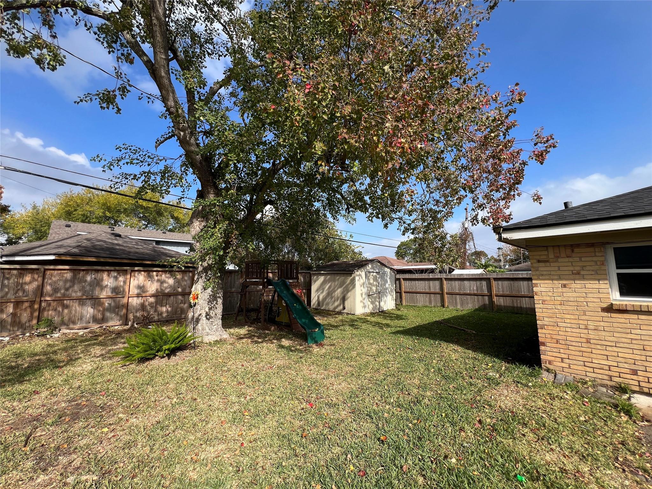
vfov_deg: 89.9
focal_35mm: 13
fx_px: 245
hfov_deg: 106.2
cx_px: 326
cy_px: 244
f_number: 1.8
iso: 32
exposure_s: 1/919
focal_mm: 1.57
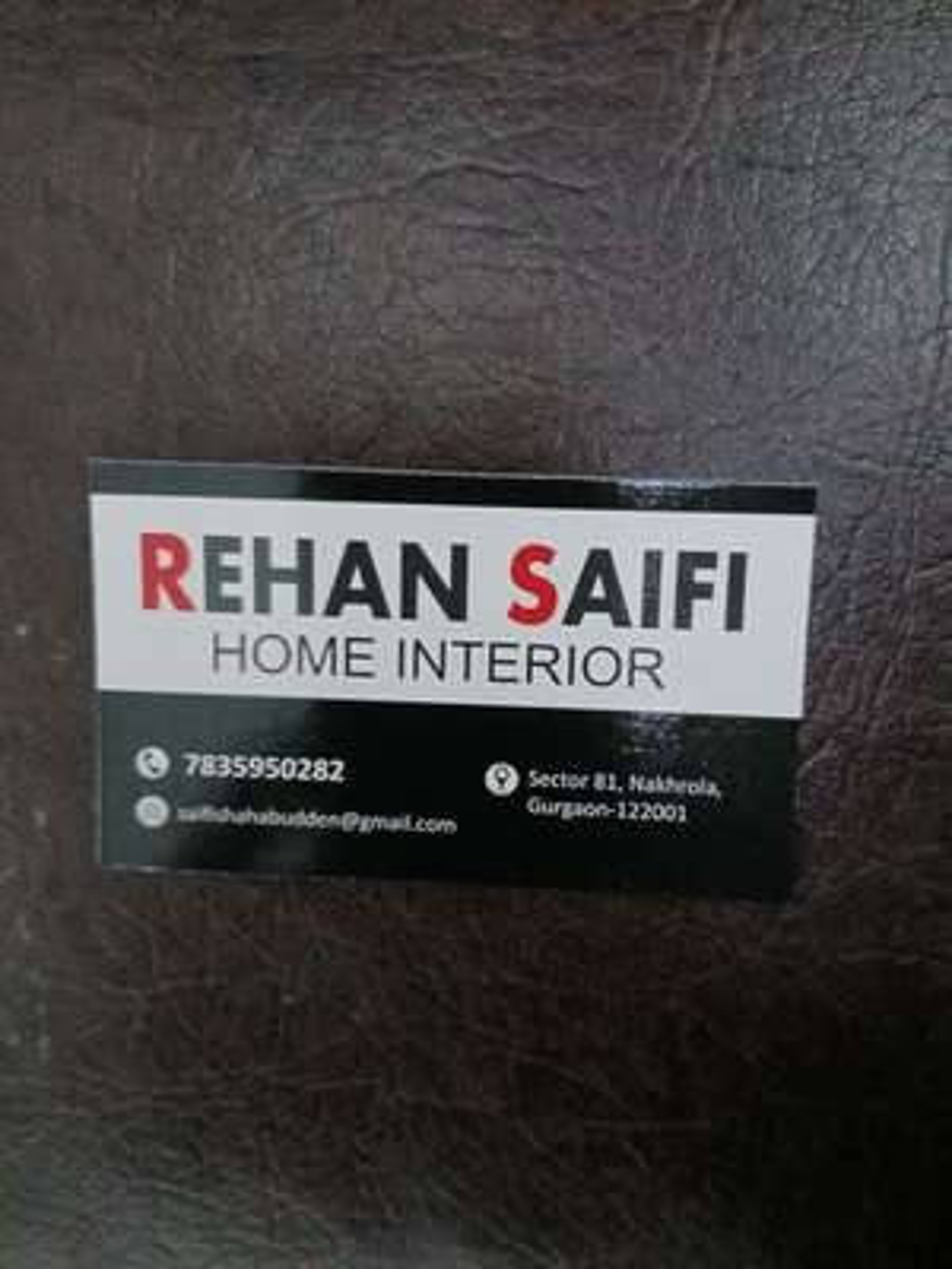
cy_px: 634
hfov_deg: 53.1
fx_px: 953
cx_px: 476
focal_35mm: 26
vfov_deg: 67.3
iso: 2500
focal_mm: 3.98
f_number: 1.8
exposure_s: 1/16.7
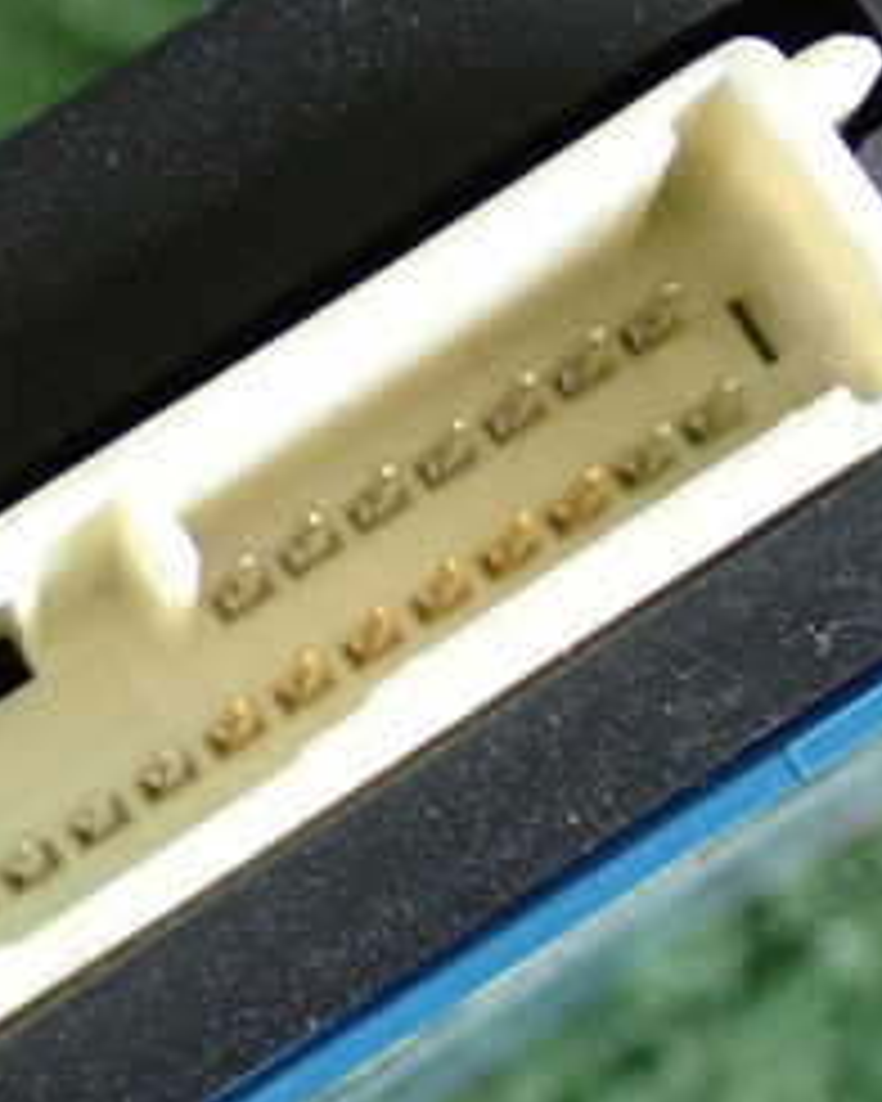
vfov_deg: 12.0
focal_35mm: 160
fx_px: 5221
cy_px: 756
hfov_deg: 9.6
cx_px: 40
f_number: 3.8
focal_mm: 11.88
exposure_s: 1/125
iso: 1000
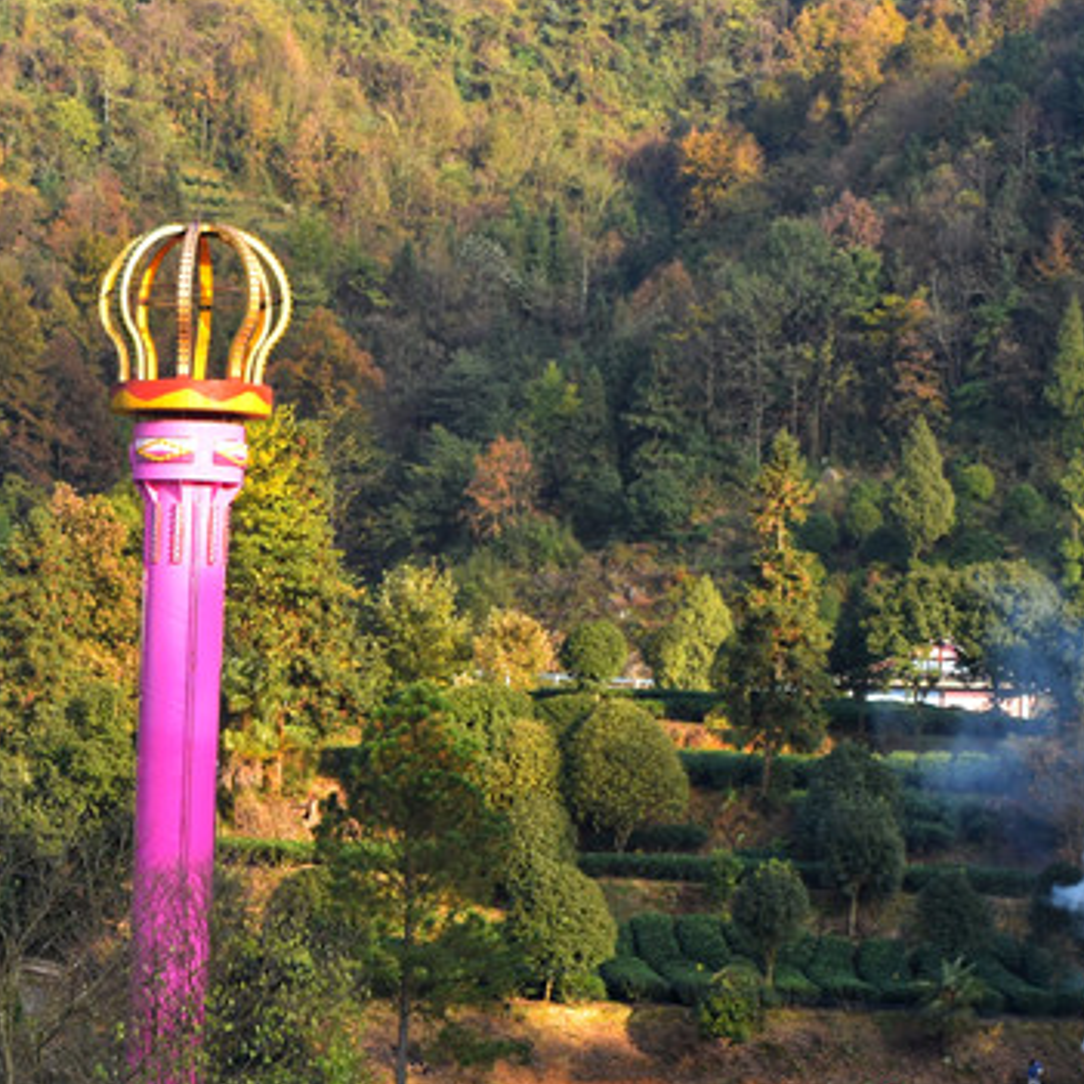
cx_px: 46
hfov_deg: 16.6
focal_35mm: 103
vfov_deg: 16.6
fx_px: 3656
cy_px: 968
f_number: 10
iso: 140
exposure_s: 1/50
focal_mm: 29
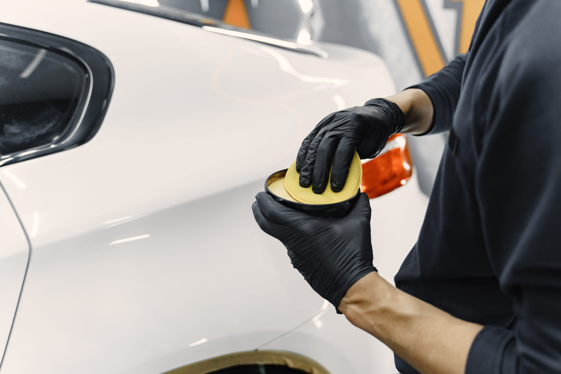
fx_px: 530
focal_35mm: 34
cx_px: 280
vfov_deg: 38.9
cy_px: 187
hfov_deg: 55.8
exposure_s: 1/250
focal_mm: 34
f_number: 2.8
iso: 800
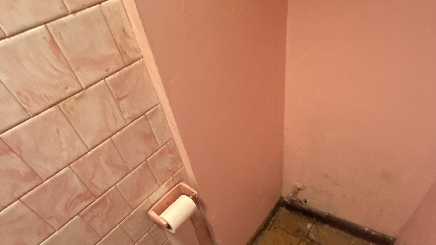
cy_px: 202
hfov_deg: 83.8
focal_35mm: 21
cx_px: 218
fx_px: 243
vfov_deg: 49.8
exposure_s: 1/60
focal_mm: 2.22
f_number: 2.2
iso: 1000
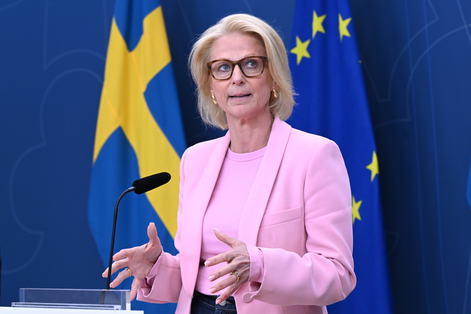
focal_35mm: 97
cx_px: 236
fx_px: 1269
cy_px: 157
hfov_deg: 21.0
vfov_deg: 14.1
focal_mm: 97
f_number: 5.6
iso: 2500
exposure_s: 1/250
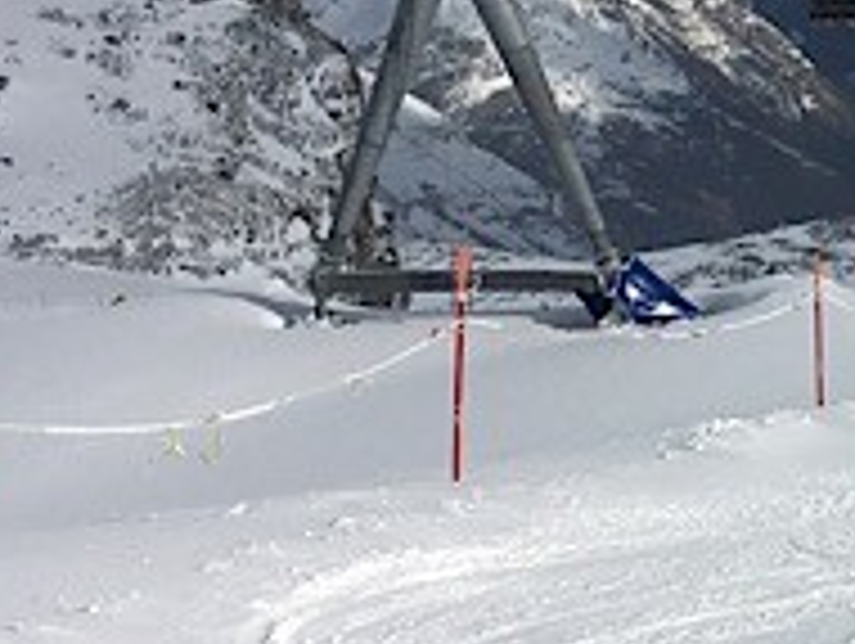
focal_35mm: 122
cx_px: 1526
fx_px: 3017
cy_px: 338
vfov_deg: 12.2
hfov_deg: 14.3
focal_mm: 4.15
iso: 25
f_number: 2.2
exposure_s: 1/6410
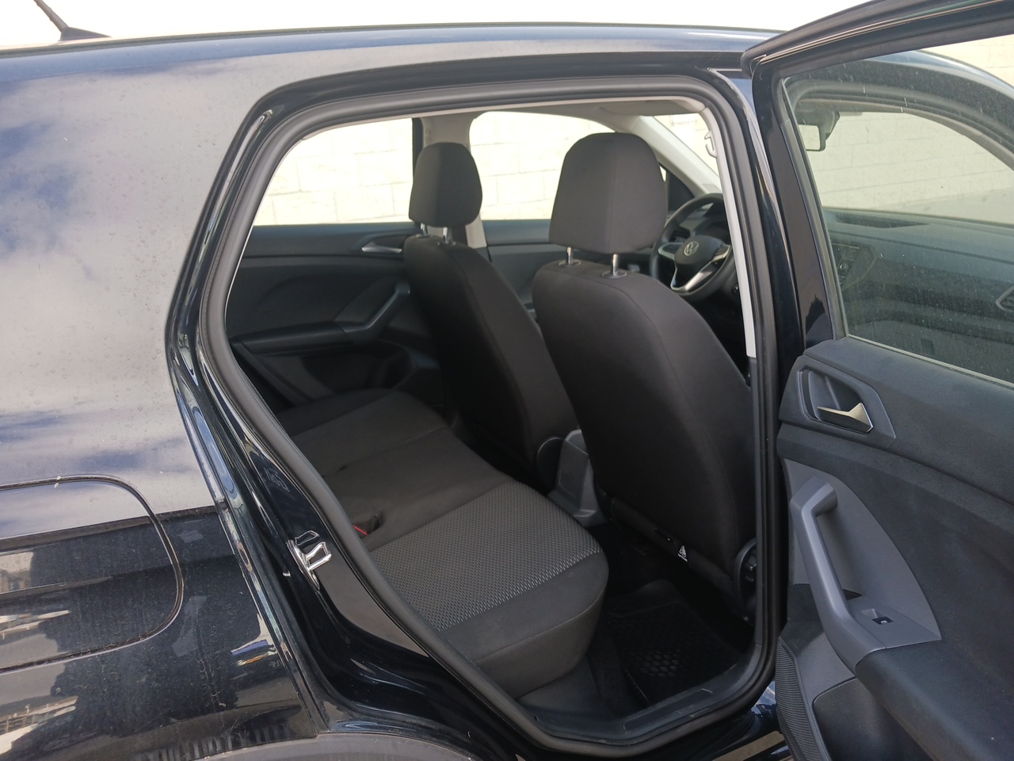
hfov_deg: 65.3
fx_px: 791
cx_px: 507
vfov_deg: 51.4
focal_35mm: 27
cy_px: 380
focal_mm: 4
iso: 49
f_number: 1.8
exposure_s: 1/50
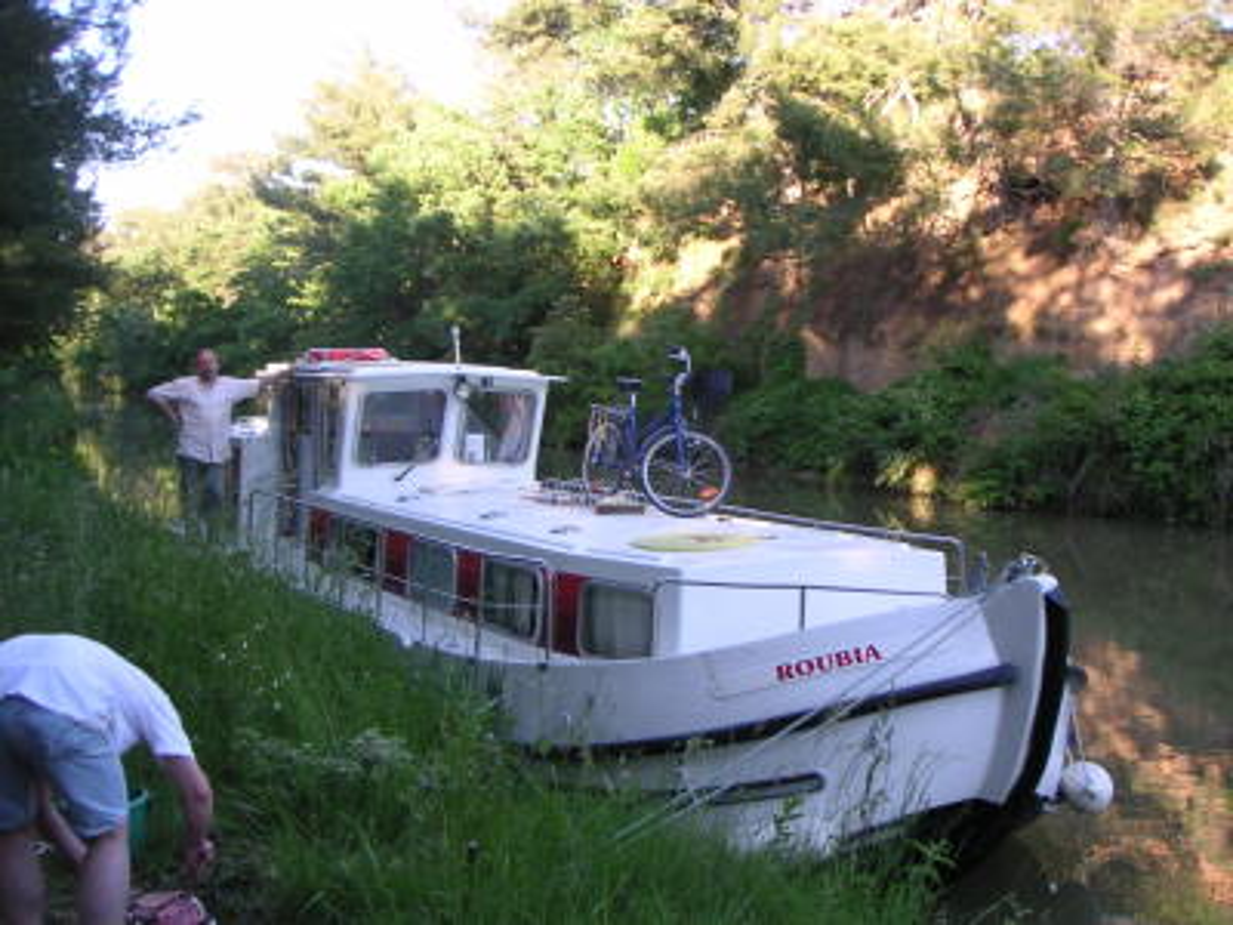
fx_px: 1354
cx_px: 616
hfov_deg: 49.0
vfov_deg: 37.7
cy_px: 462
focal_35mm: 38
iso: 50
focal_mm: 6
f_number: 2.8
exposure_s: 1/90
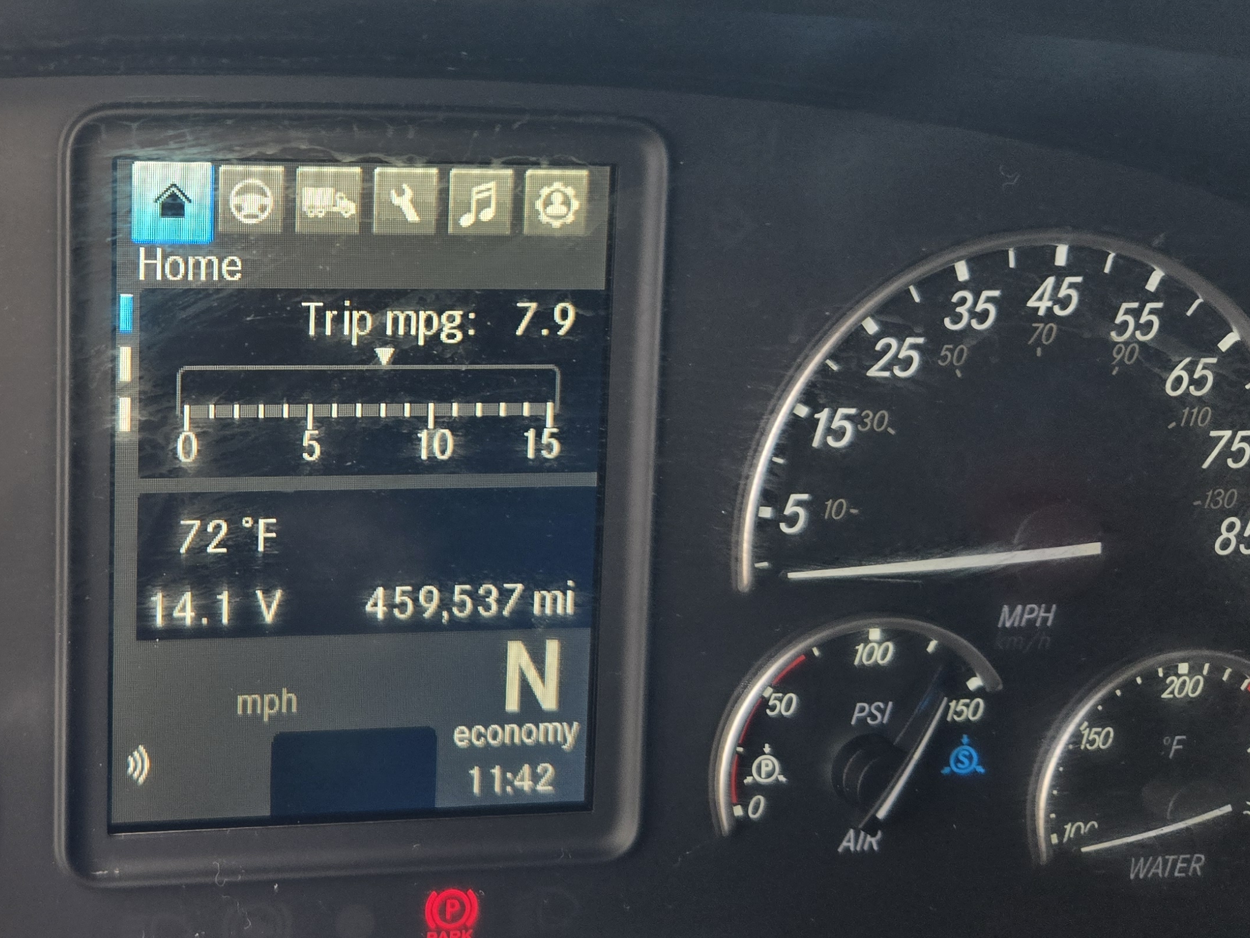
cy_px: 332
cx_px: 246
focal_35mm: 43
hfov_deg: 41.9
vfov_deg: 33.4
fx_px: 1553
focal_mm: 5.4
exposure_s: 1/180
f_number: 1.8
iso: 80
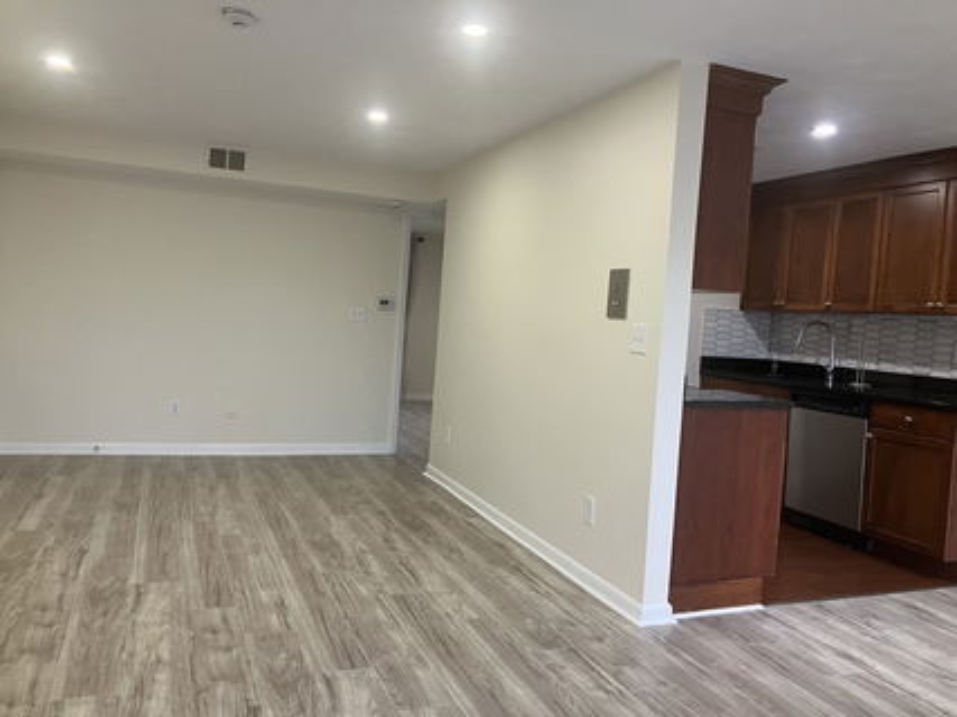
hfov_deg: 63.5
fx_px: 774
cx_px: 478
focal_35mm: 28
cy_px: 358
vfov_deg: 49.7
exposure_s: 1/60
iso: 100
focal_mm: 3.99
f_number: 1.8
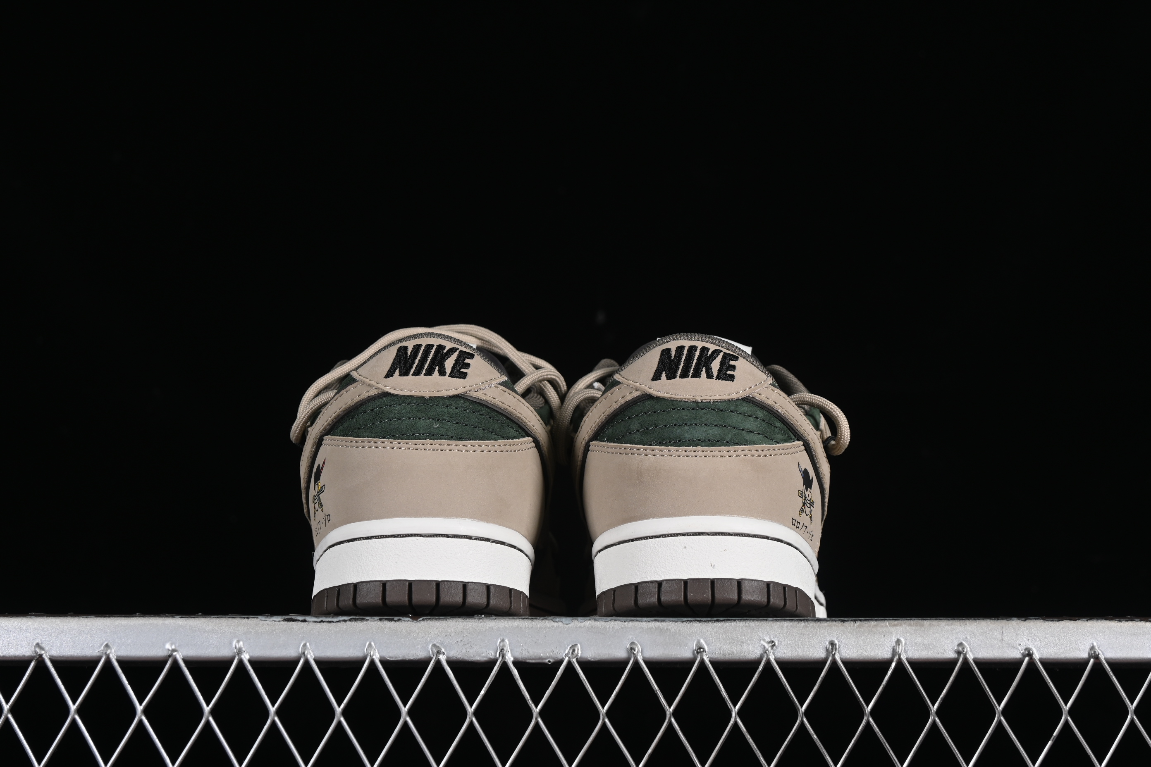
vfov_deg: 18.2
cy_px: 384
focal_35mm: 75
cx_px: 576
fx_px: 2398
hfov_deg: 27.0
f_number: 7.1
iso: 160
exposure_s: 1/80
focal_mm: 50
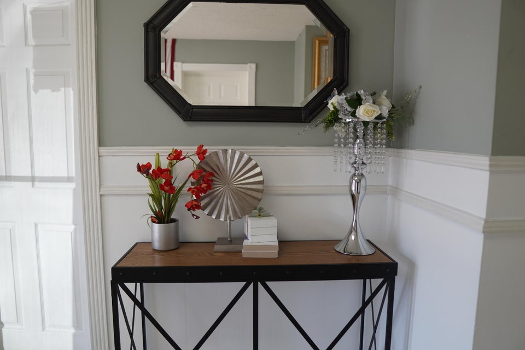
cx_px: 262
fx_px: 350
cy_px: 175
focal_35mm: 24
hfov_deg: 73.7
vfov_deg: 53.1
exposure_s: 1/160
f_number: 1.4
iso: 100
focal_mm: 16
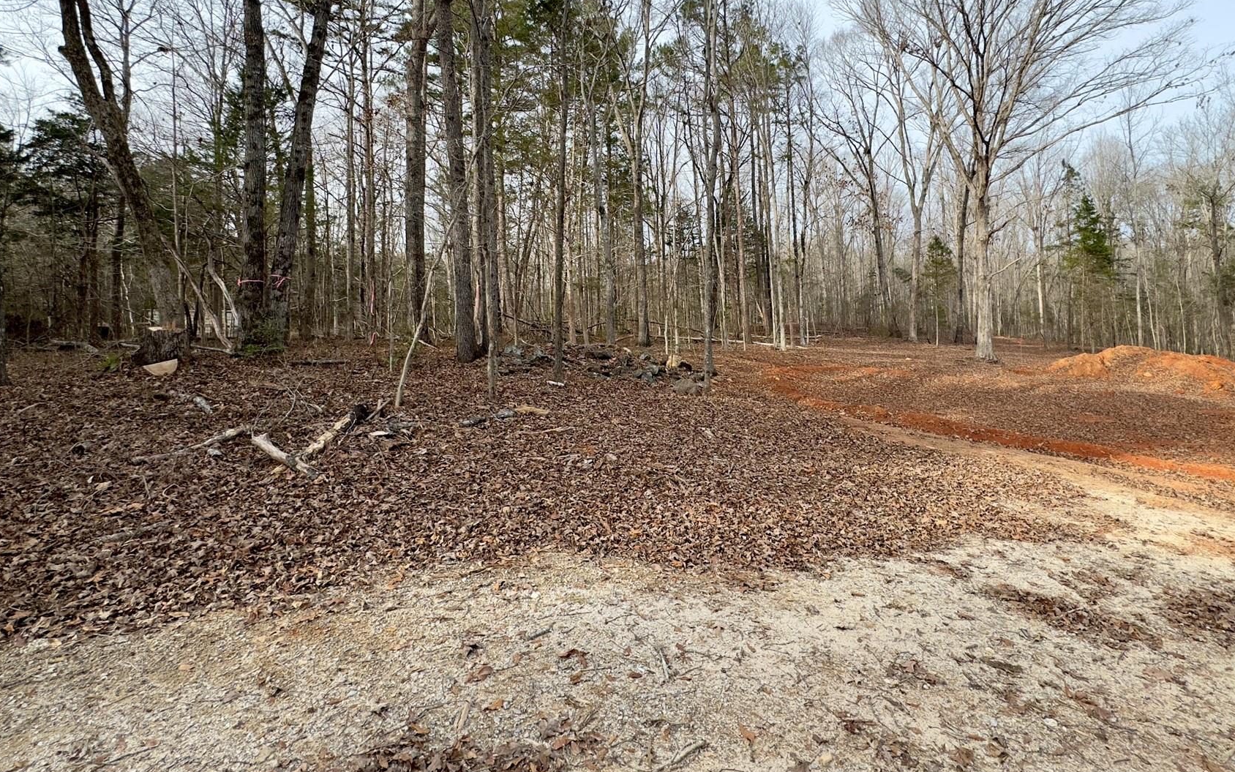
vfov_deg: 64.0
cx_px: 634
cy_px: 288
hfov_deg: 91.1
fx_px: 606
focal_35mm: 18
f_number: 2.2
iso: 40
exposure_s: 1/548
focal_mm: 2.22
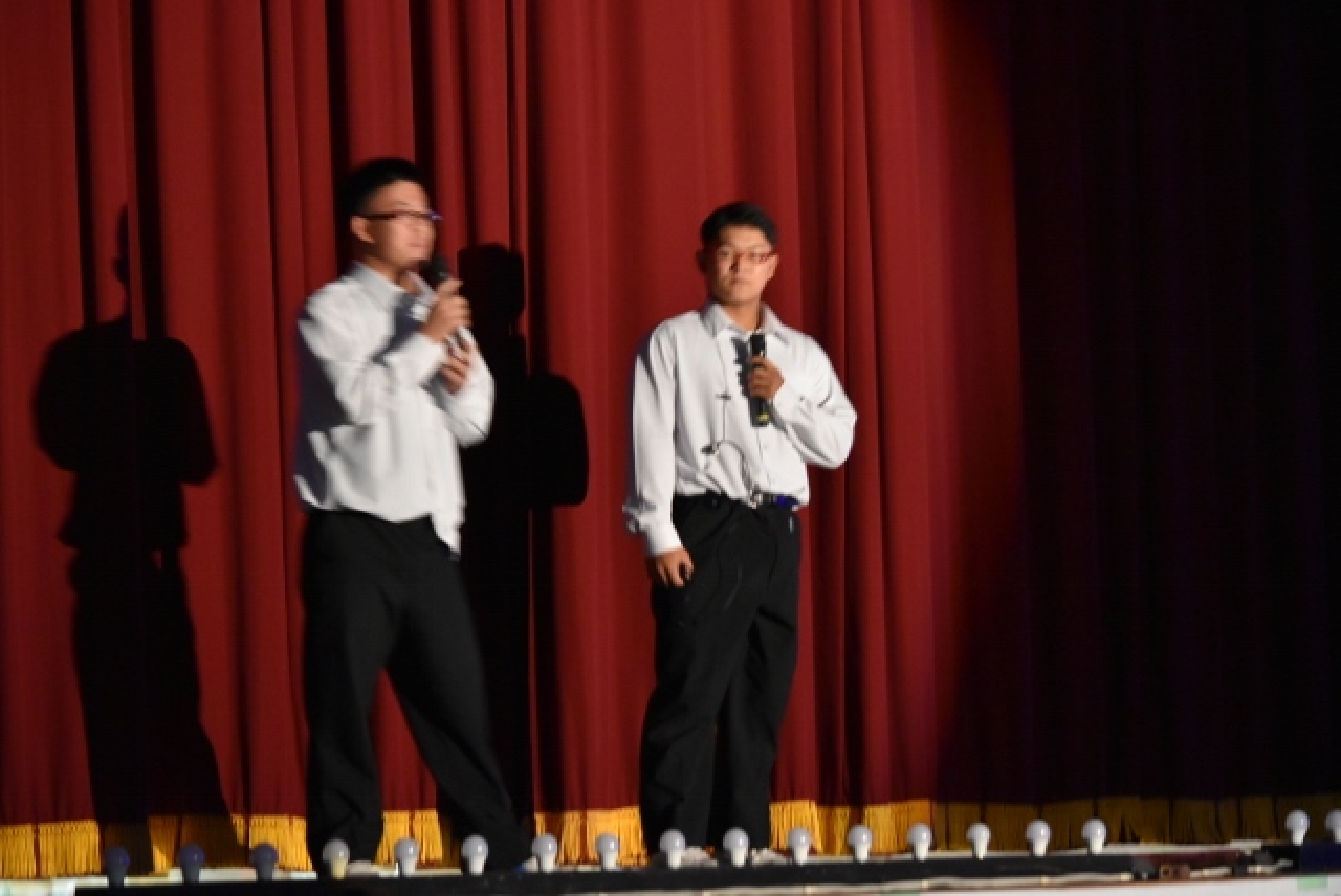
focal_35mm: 150
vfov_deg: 9.2
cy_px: 448
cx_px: 670
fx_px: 5592
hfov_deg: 13.7
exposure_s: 1/13
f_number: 4.8
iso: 3200
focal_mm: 100
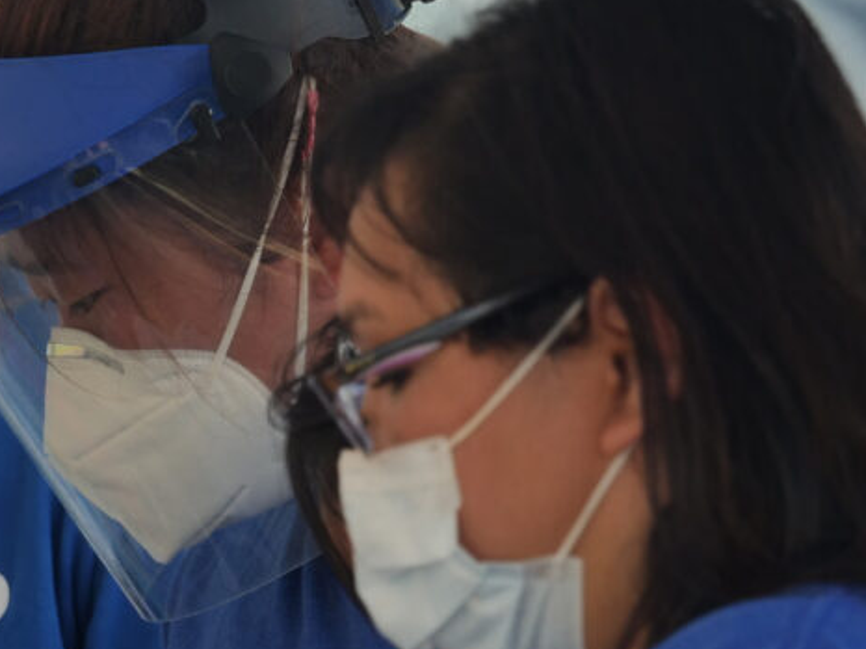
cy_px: 509
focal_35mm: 765
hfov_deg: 2.6
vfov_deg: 1.9
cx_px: 22
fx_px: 19128
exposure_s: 1/500
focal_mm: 150
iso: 200
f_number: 6.3
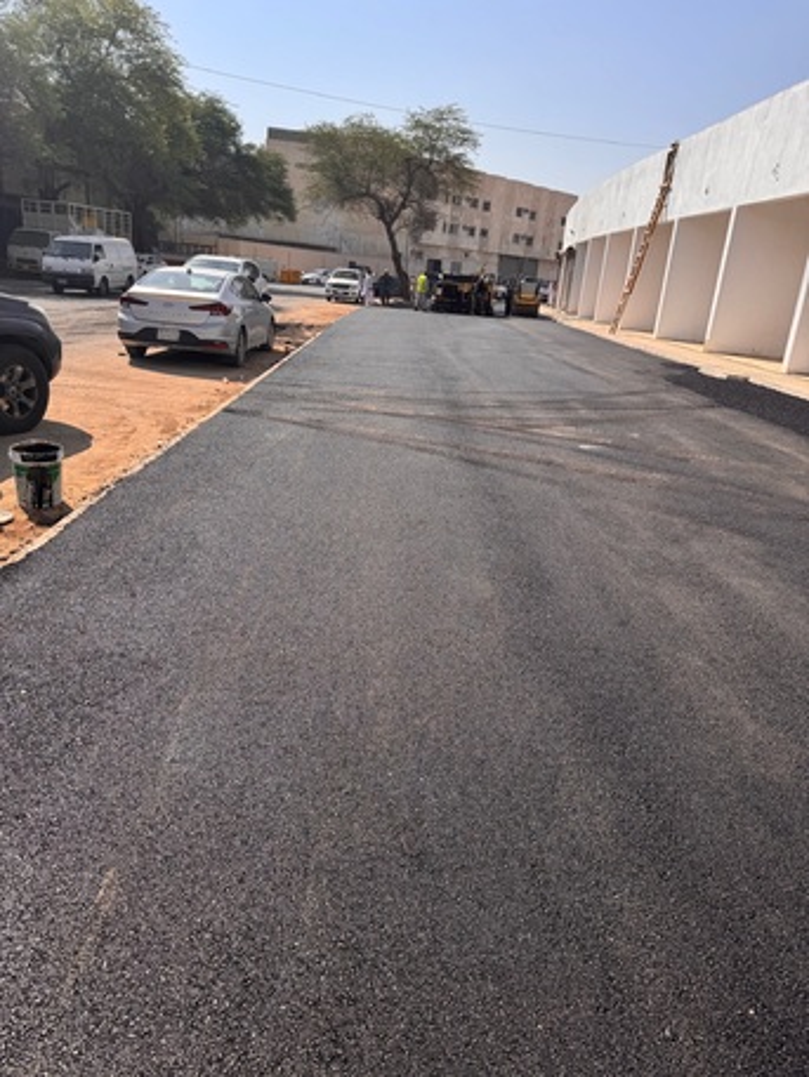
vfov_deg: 71.6
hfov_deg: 56.8
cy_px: 538
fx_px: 748
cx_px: 404
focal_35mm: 24
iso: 80
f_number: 1.78
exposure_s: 1/4310
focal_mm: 6.76
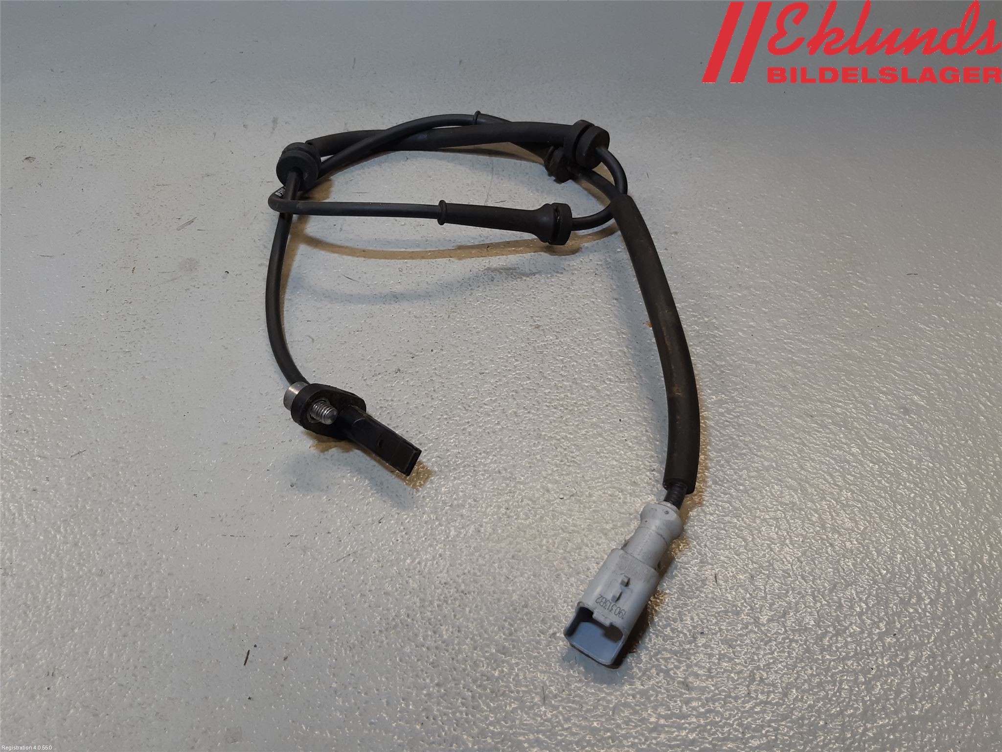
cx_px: 501
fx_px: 753
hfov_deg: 67.3
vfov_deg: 53.1
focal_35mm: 26
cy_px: 376
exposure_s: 1/100
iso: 64
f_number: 1.7
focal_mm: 3.93
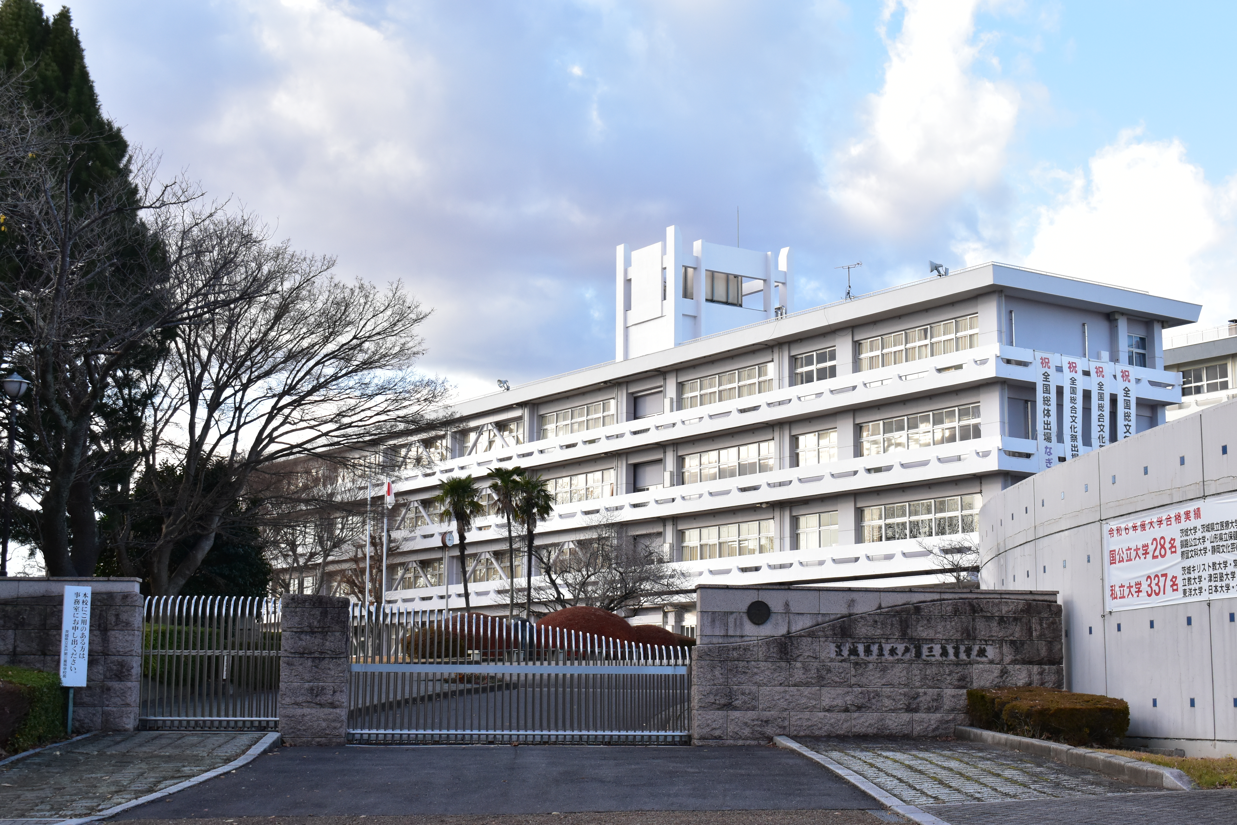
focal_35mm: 51
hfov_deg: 38.9
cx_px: 618
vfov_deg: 26.5
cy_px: 412
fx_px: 1752
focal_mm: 34
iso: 800
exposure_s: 1/400
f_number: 8
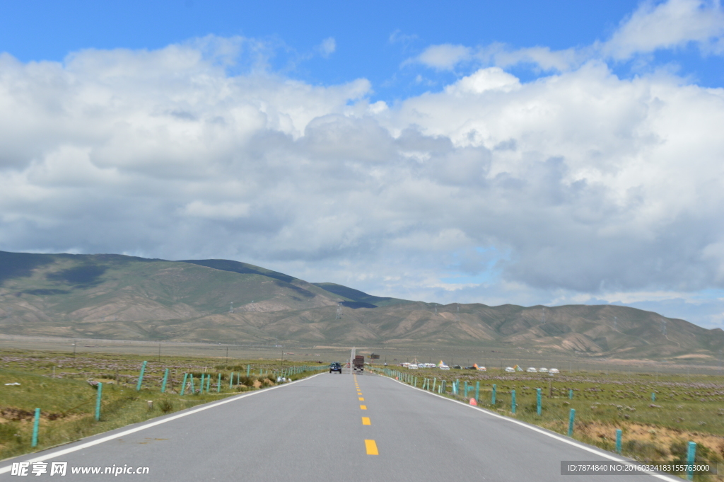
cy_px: 241
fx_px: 1567
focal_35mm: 78
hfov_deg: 26.0
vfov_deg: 17.5
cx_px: 362
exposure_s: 1/500
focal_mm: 52
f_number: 11
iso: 280
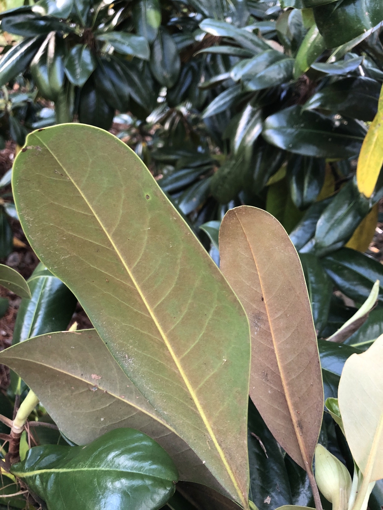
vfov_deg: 63.4
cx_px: 192
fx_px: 413
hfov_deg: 49.7
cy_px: 255
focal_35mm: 28
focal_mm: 3.99
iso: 40
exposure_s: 1/30
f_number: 1.8
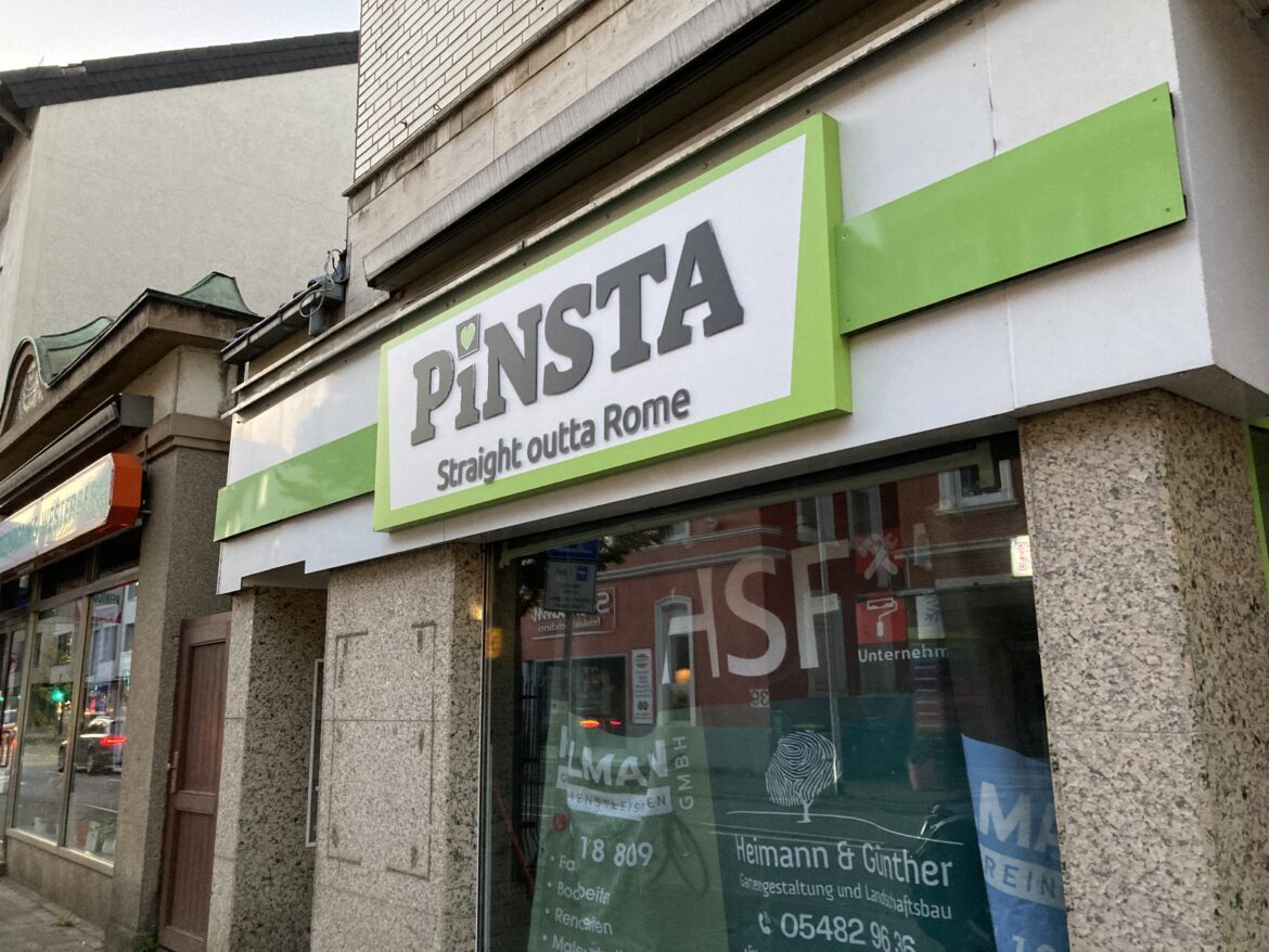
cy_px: 476
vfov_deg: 49.8
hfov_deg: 63.4
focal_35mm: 28
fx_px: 1027
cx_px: 634
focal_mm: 3.99
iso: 400
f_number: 1.8
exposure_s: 1/40
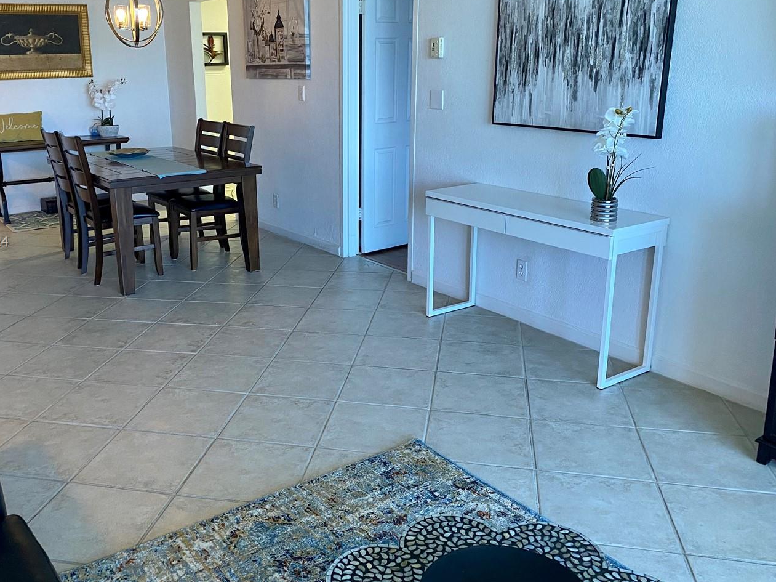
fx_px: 740
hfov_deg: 54.9
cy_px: 243
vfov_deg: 42.8
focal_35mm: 33
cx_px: 304
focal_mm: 4.25
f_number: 1.8
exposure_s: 1/60
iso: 200
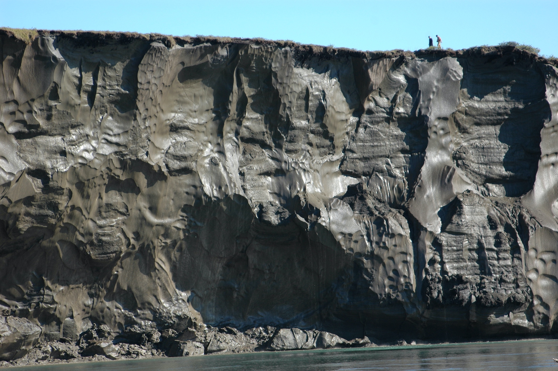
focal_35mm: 195
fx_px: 3019
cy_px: 186
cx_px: 279
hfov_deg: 10.6
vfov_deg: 7.0
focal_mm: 130
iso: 200
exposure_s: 1/400
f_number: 6
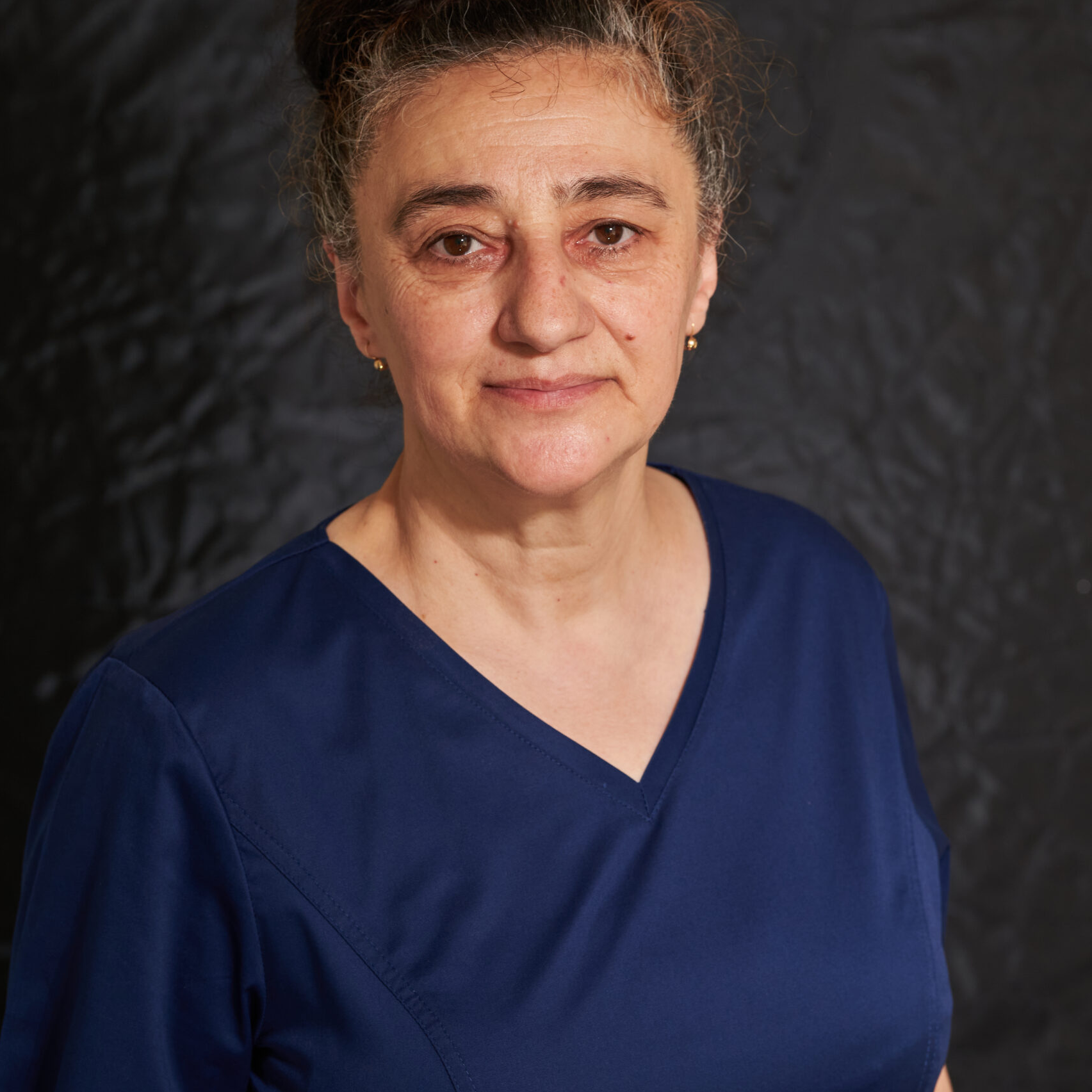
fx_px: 4783
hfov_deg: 13.0
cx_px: 546
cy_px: 542
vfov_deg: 13.0
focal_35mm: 134
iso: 640
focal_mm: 105
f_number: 5.6
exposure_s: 1/100
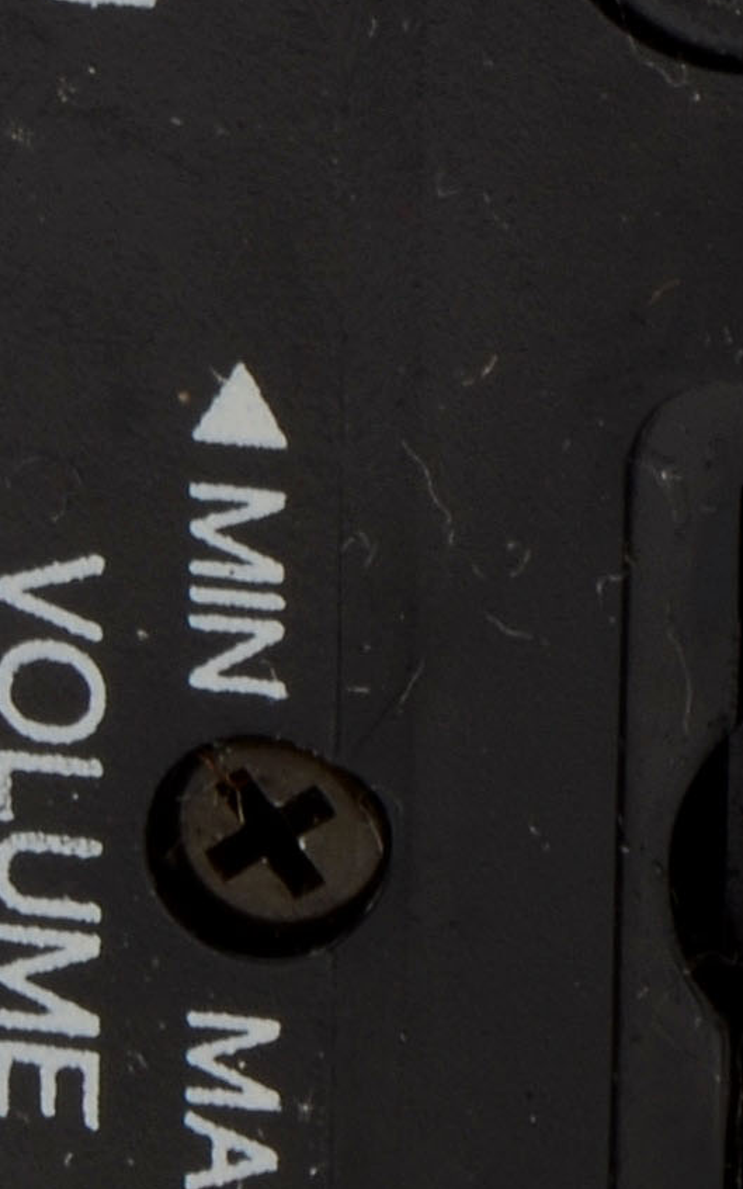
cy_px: -693
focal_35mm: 489
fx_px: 15836
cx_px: 730
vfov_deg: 4.3
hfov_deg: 2.7
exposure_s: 1/160
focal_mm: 55
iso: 100
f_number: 20
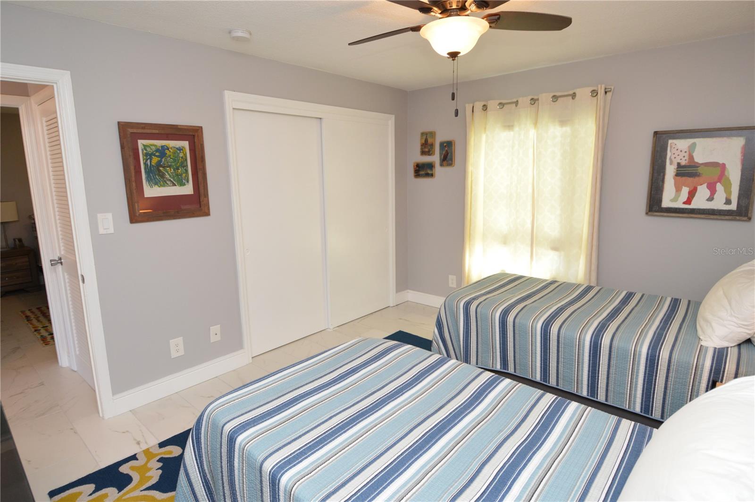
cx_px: 378
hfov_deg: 90.1
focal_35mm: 18
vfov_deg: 67.3
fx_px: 377
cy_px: 251
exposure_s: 1/60
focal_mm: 12
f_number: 4
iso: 500
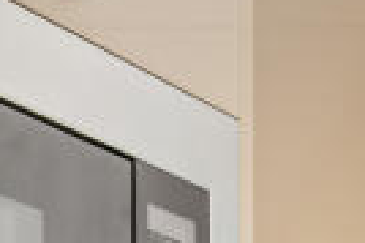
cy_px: 785
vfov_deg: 8.3
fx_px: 1355
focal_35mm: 134
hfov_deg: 9.0
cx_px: 1324
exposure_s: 1/1.67
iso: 64
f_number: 8
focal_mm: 17.5
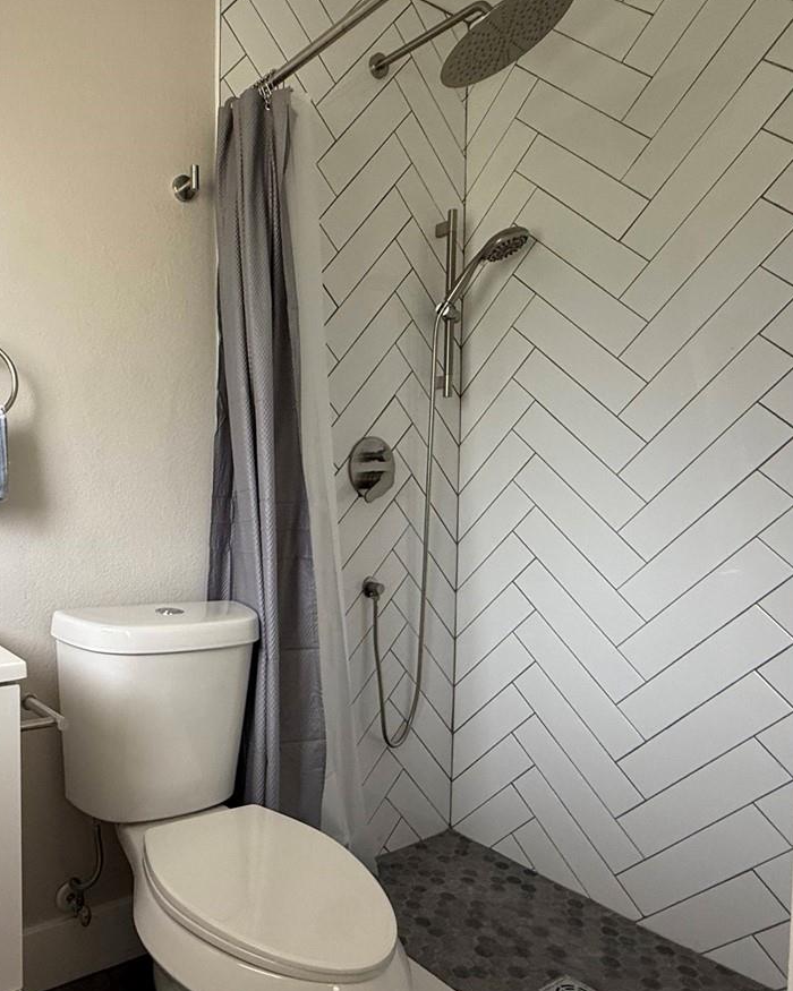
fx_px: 733
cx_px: 173
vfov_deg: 68.0
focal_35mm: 25
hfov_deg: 53.5
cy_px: 527
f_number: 2.2
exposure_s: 1/60
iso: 250
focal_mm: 2.22
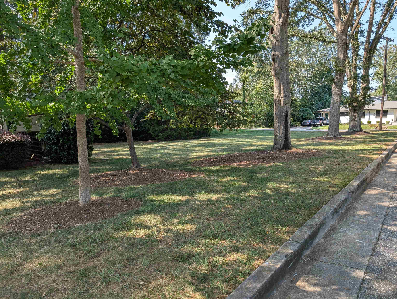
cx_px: 198
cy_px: 150
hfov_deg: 71.5
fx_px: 276
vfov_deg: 56.9
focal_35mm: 24
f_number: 1.68
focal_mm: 6.9
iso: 27
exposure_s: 1/370
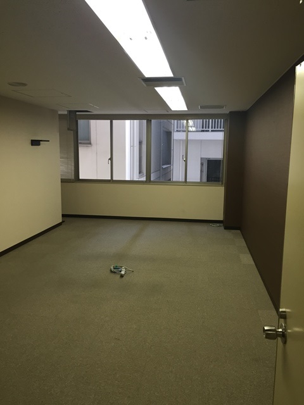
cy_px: 202
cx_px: 152
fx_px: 340
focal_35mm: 29
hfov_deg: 48.2
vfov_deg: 61.7
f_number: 2.2
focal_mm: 4.15
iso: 40
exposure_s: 1/30
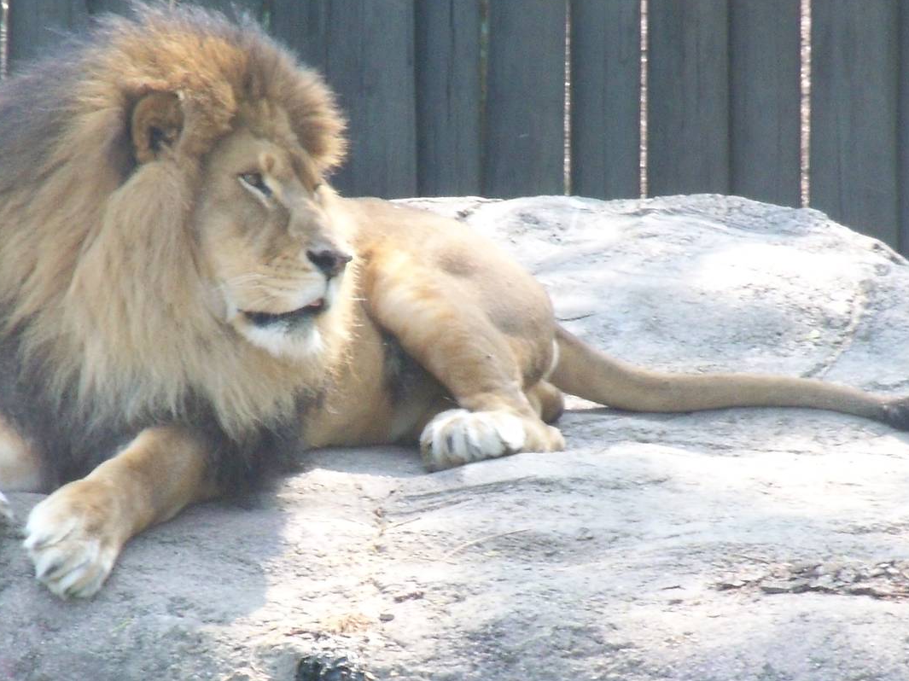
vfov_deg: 2.8
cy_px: 352
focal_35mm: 526
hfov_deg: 3.8
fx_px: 13808
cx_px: 345
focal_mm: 62
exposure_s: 1/60
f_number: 11.3
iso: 400
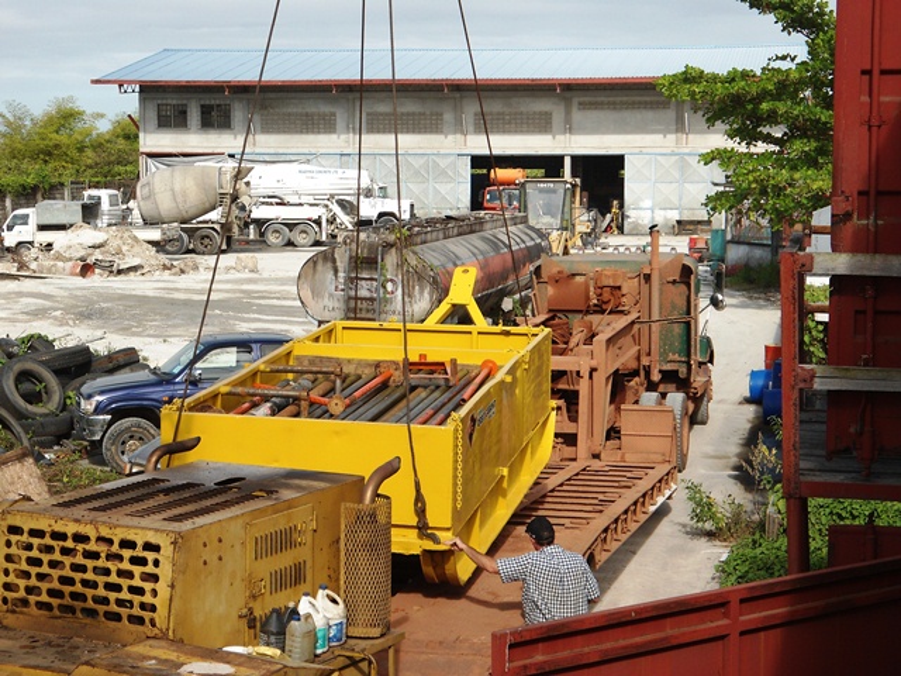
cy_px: 338
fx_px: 1926
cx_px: 450
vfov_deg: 19.9
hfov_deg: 26.3
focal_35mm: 74
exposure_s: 1/400
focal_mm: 13.2
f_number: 4.7
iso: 80
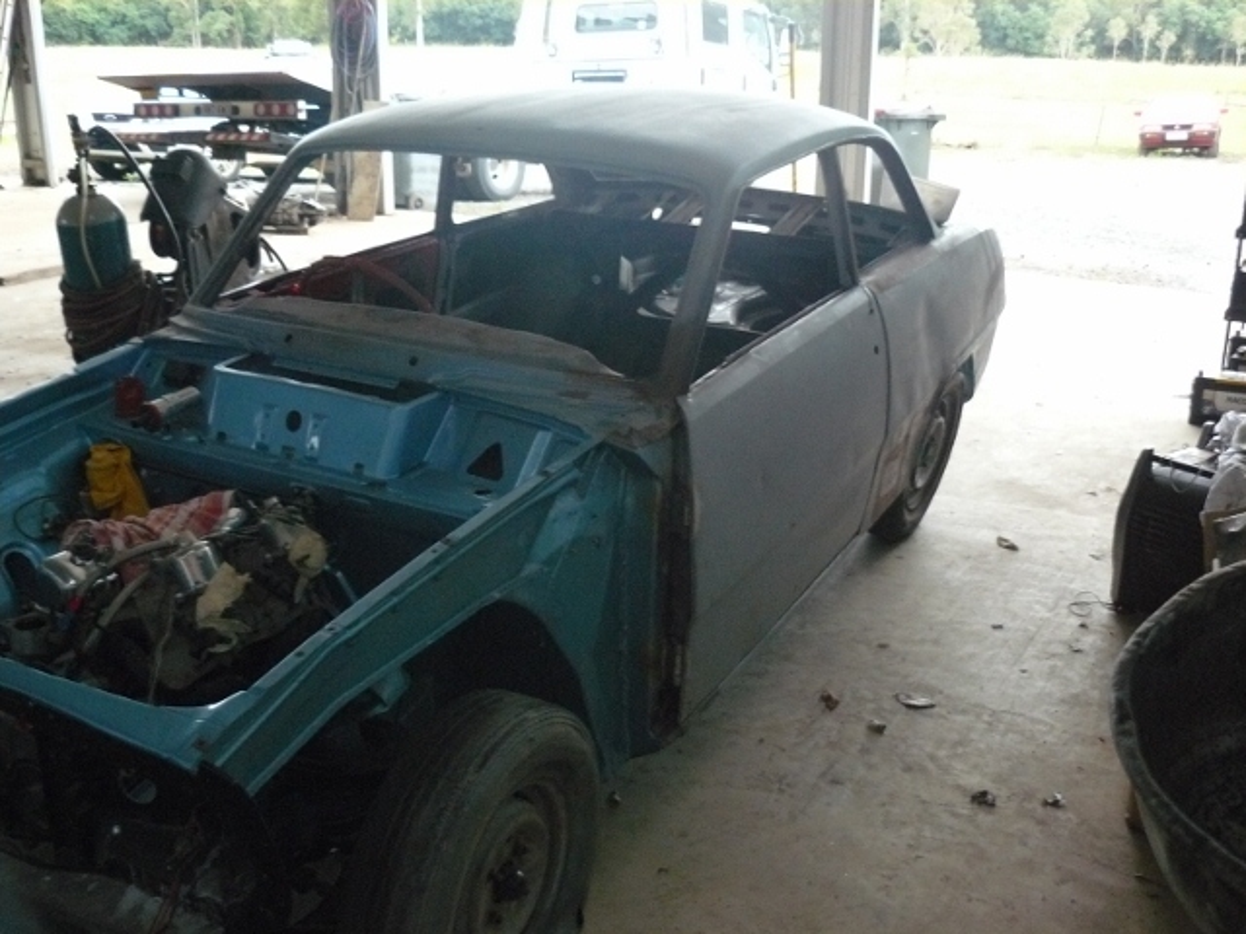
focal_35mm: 36
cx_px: 623
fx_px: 1296
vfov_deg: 39.7
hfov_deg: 51.4
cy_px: 467
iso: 400
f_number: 2.8
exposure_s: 1/13
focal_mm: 6
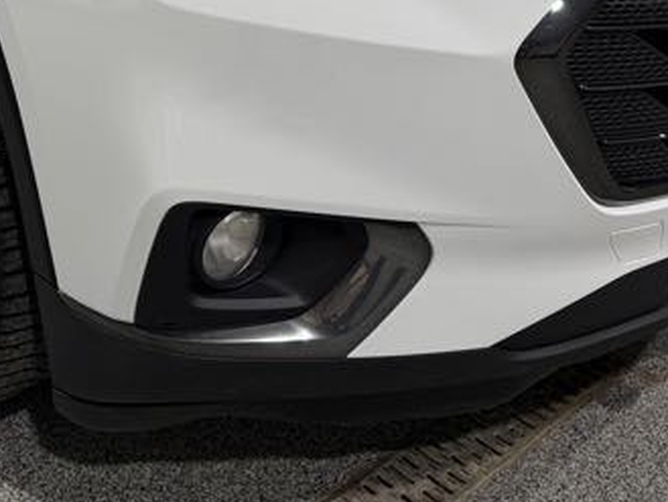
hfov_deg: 31.3
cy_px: -129
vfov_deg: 21.9
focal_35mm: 61
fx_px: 1178
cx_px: 189
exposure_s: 1/120
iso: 80
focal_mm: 6.76
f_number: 1.78
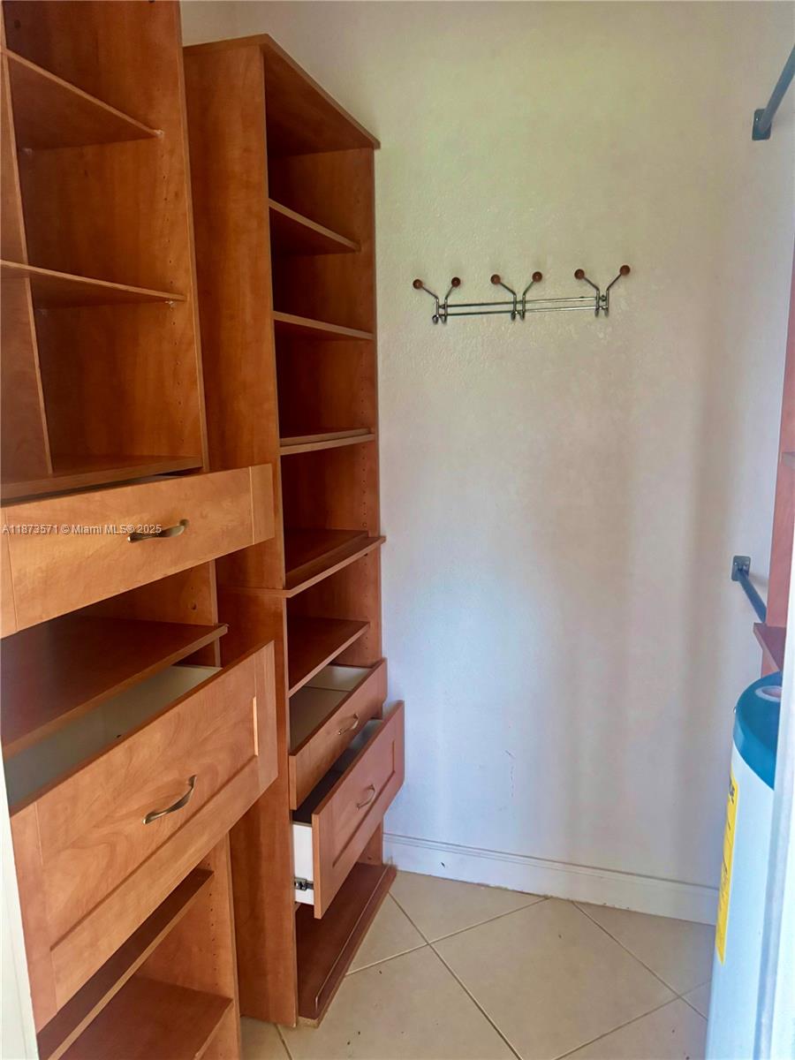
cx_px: 398
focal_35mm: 24
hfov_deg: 56.8
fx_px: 735
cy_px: 530
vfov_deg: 71.6
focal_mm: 6.76
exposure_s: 1/60
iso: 800
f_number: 1.78
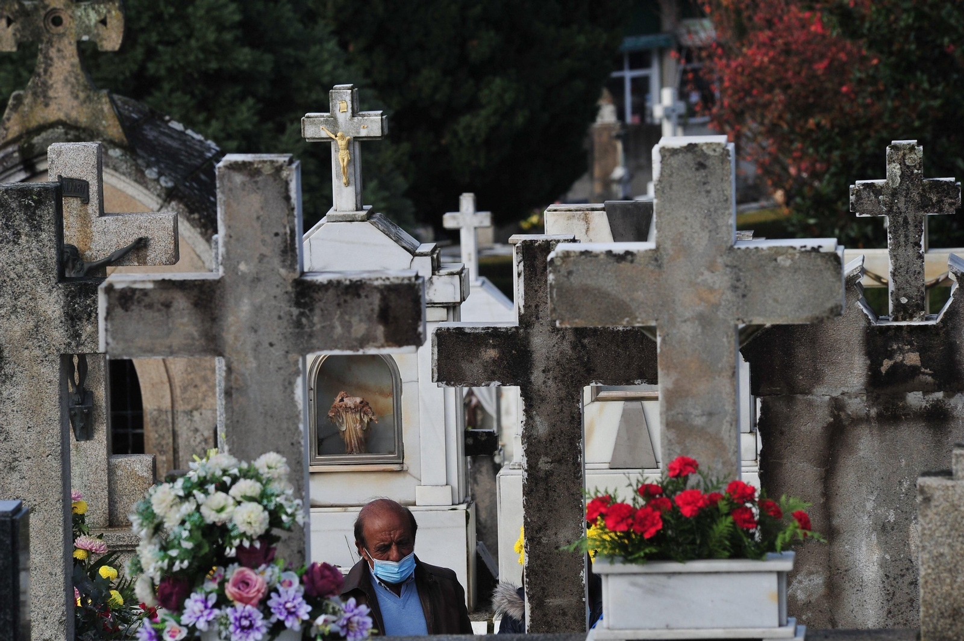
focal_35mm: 300
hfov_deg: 6.9
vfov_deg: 4.6
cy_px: 320
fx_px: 8029
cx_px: 482
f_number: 11
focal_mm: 300
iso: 500
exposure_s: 1/400
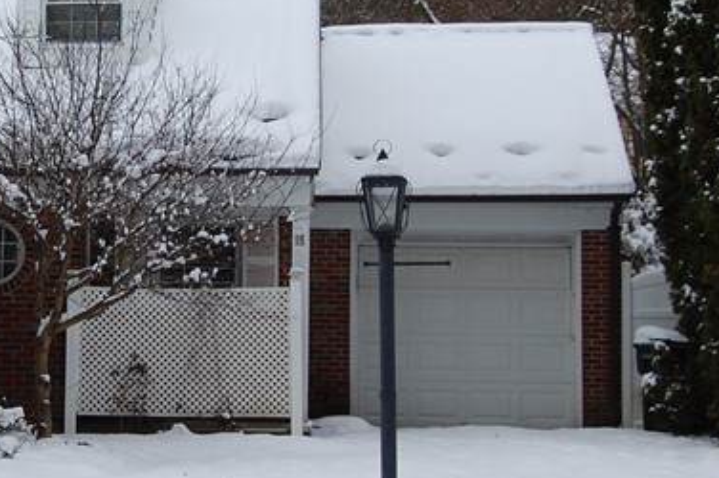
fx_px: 2075
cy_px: 187
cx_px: 5
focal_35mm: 104
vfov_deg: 13.1
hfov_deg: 19.1
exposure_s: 1/250
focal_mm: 24
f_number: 8
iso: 200
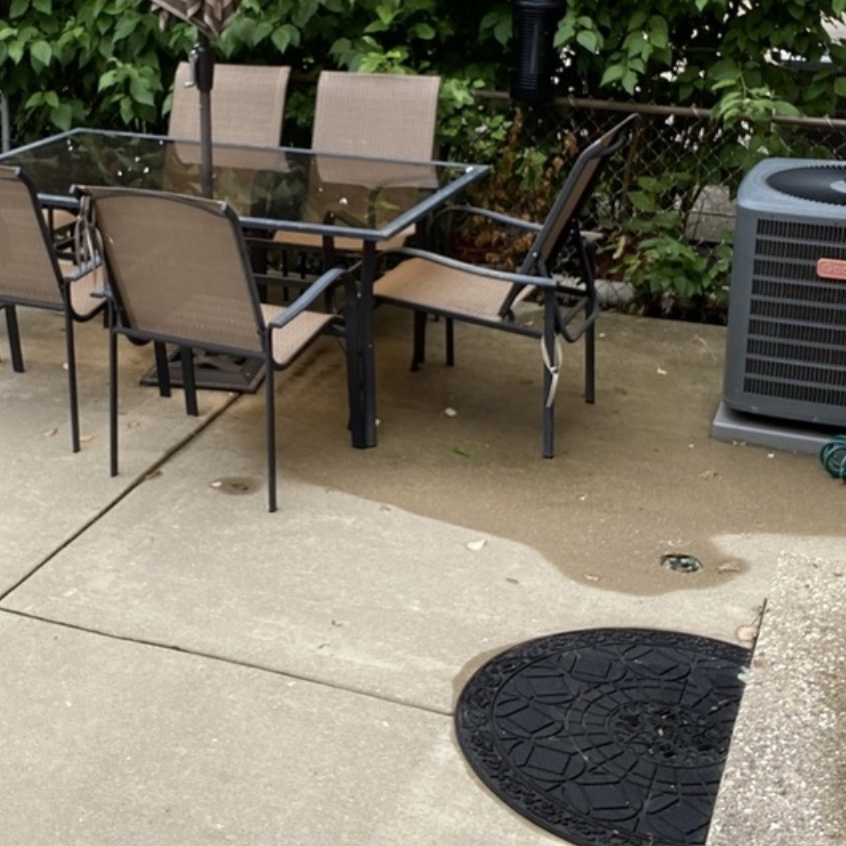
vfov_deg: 31.3
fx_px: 1493
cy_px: 249
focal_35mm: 54
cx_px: 259
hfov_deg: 31.3
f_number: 2.2
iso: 25
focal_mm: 2.71
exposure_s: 1/215
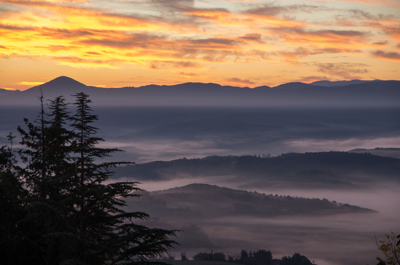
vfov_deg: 13.4
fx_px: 1131
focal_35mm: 102
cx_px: 200
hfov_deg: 20.1
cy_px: 132
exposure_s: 1/100
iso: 400
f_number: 5.6
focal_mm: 68
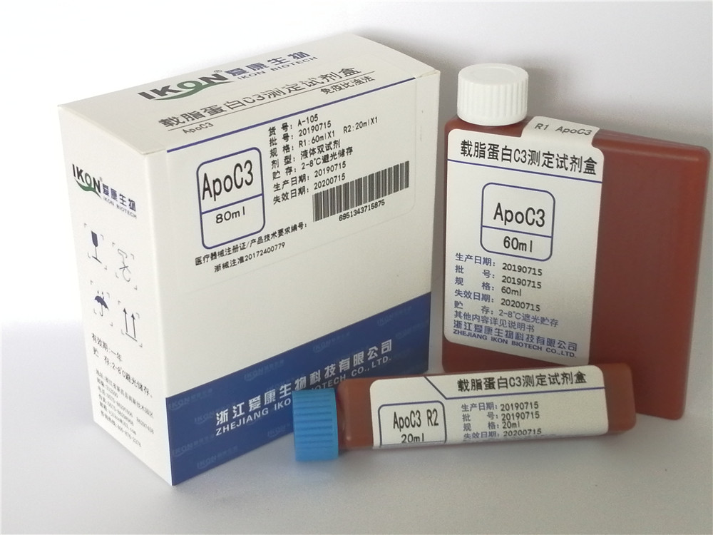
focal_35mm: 65
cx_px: 356
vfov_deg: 22.6
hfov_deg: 29.8
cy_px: 268
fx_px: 1339
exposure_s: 1/50
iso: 80
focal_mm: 3.64
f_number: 1.8
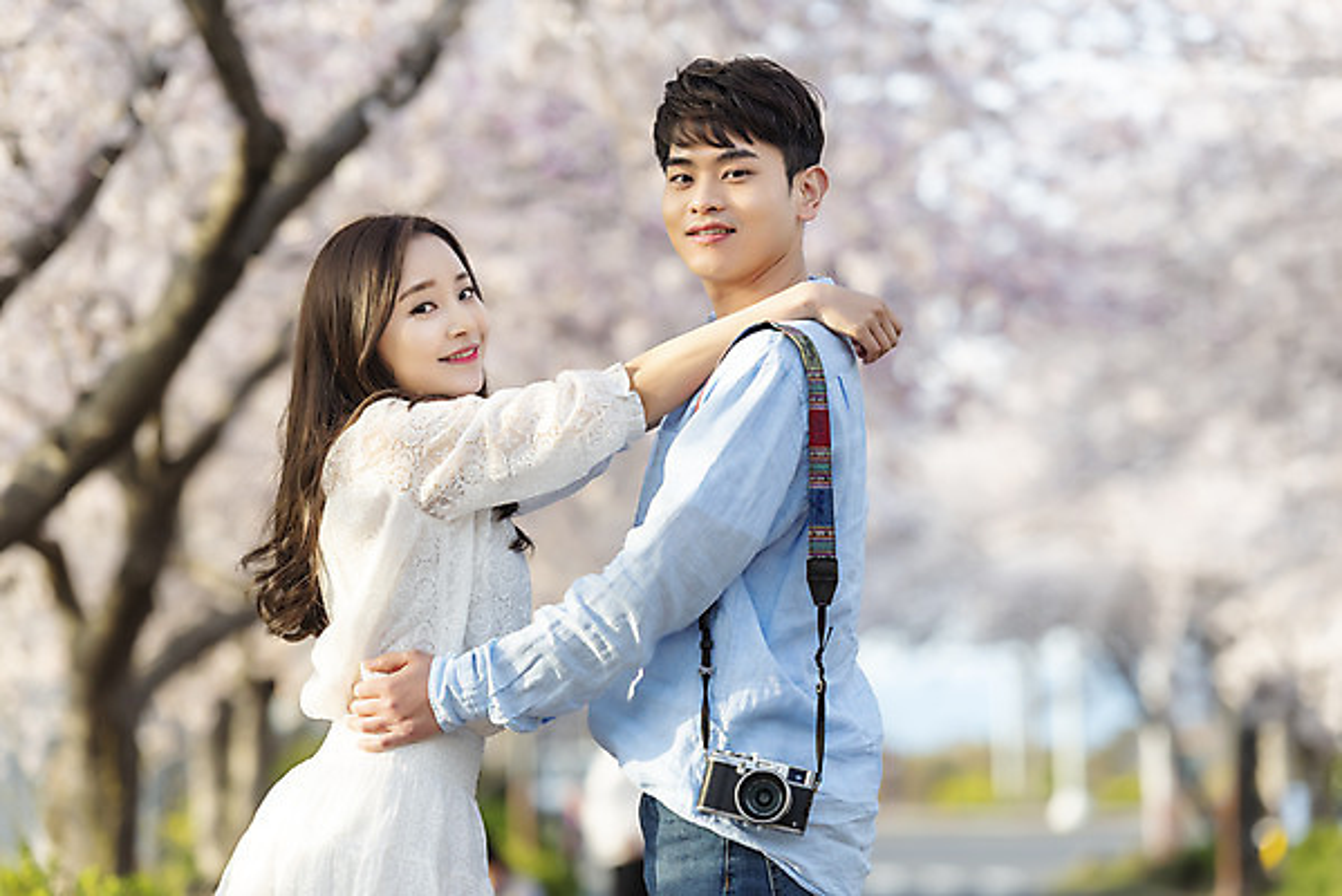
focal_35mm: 135
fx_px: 5035
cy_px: 448
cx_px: 671
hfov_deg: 15.2
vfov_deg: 10.2
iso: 100
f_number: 2.8
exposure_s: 1/400
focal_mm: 135
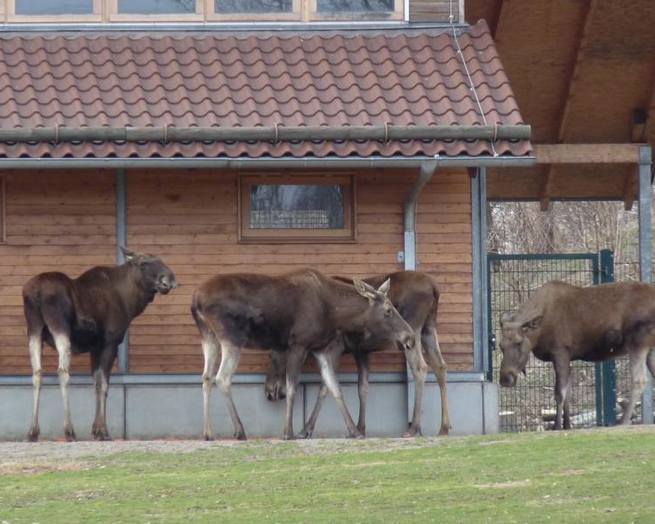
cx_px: 342
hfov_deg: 3.4
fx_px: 10915
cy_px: 262
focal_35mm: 563
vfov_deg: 2.8
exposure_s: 1/250
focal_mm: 67.7
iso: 200
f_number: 4
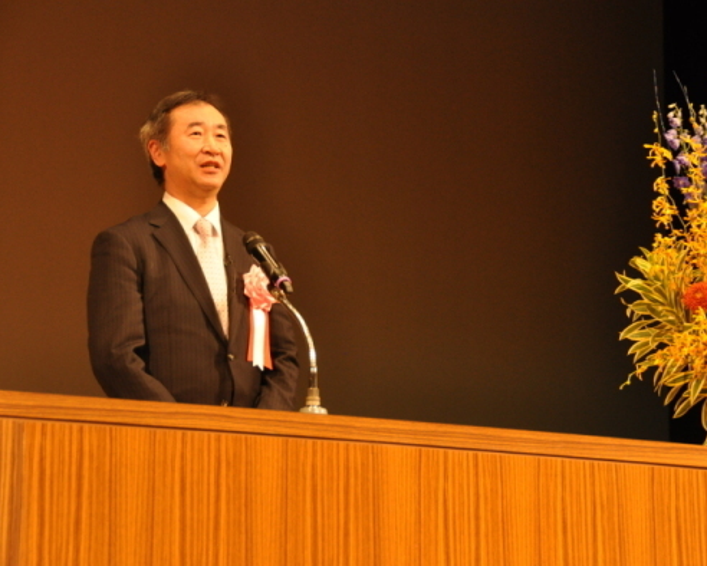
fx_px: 2691
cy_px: 283
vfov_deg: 12.0
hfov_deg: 15.0
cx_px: 374
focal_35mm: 129
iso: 1000
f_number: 5
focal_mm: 75
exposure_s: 1/60
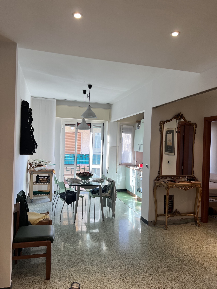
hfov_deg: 53.1
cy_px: 144
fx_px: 217
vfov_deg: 67.3
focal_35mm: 26
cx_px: 108
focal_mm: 5.7
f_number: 1.5
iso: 40
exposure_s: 1/112
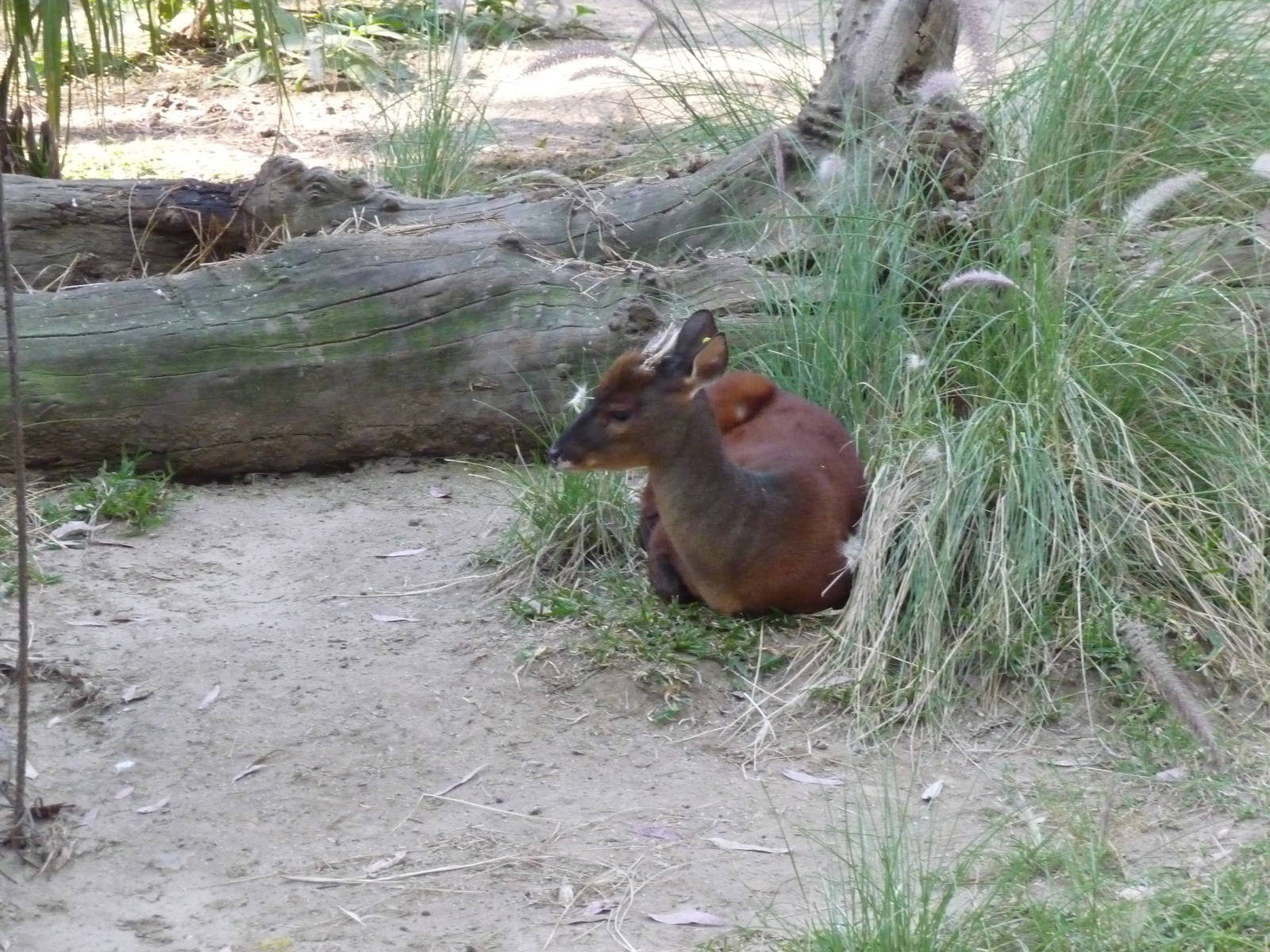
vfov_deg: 11.6
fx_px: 4696
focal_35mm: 128
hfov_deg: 15.4
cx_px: 635
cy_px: 476
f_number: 4.7
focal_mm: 21.8
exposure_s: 1/100
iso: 800
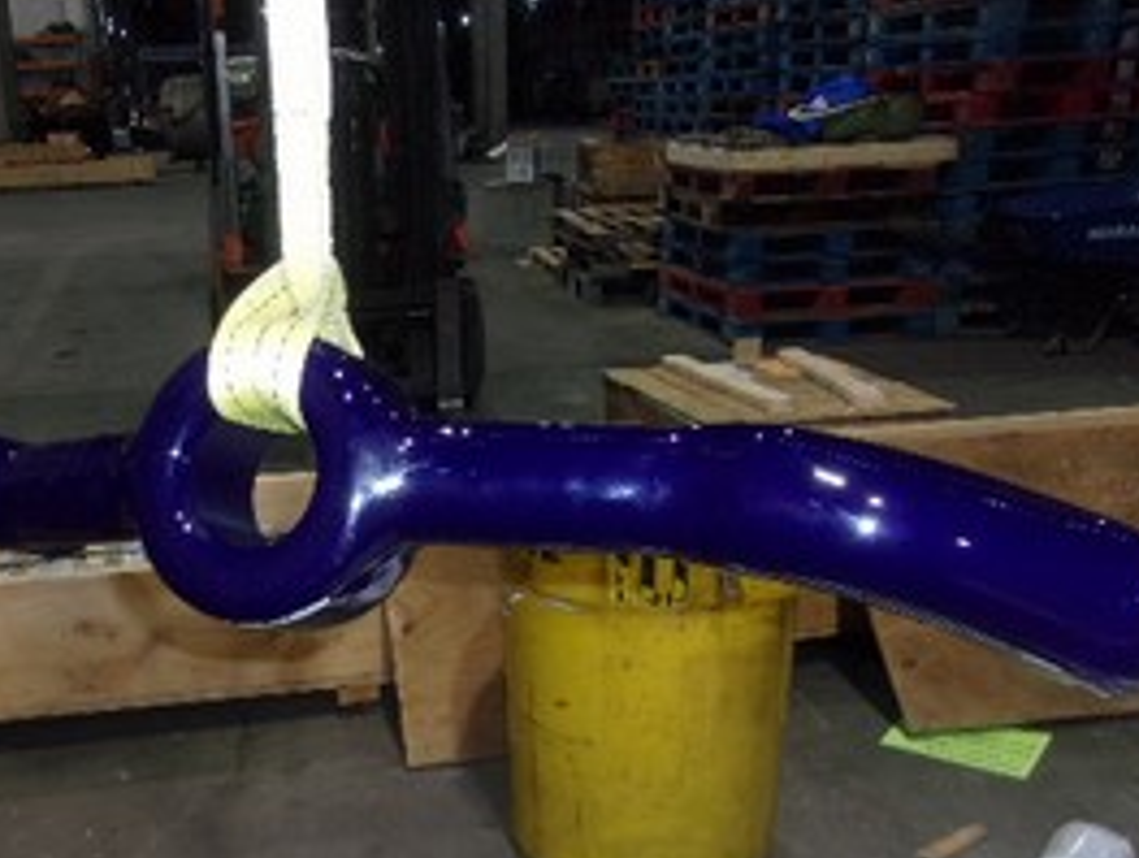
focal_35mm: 41
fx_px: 1351
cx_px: 398
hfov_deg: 45.2
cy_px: 572
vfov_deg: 34.9
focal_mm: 4.9
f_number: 3
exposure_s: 1/34
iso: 200
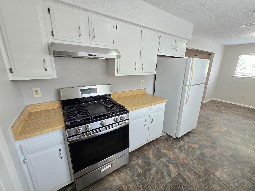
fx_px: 96
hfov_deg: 106.2
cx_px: 128
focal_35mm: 13
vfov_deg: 89.9
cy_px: 96
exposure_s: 1/60
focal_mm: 2.2
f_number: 2.2
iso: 320
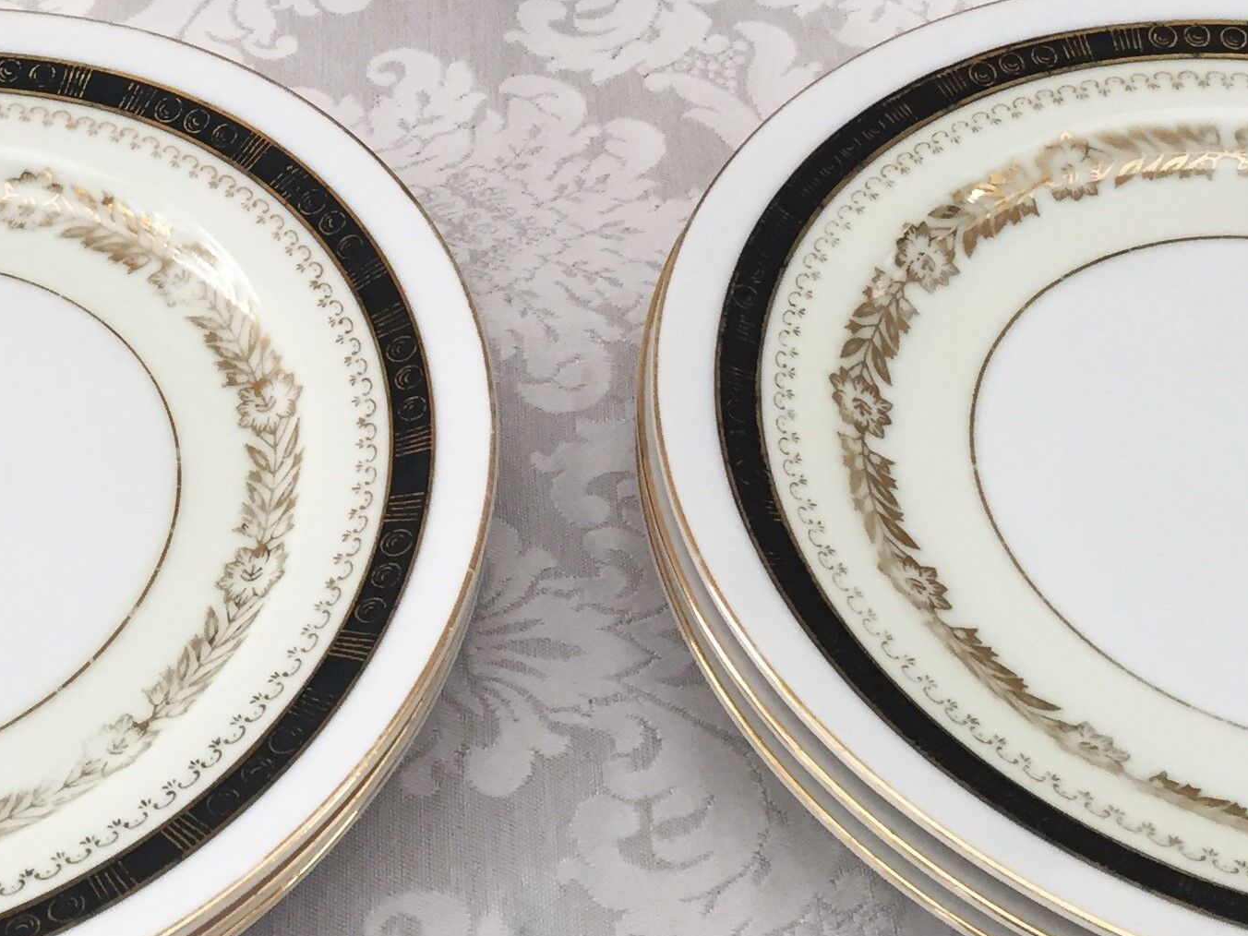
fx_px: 2524
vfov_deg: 20.2
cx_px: 448
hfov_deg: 27.7
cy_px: -40
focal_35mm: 70
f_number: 2.2
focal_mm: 4.15
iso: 40
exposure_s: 1/33
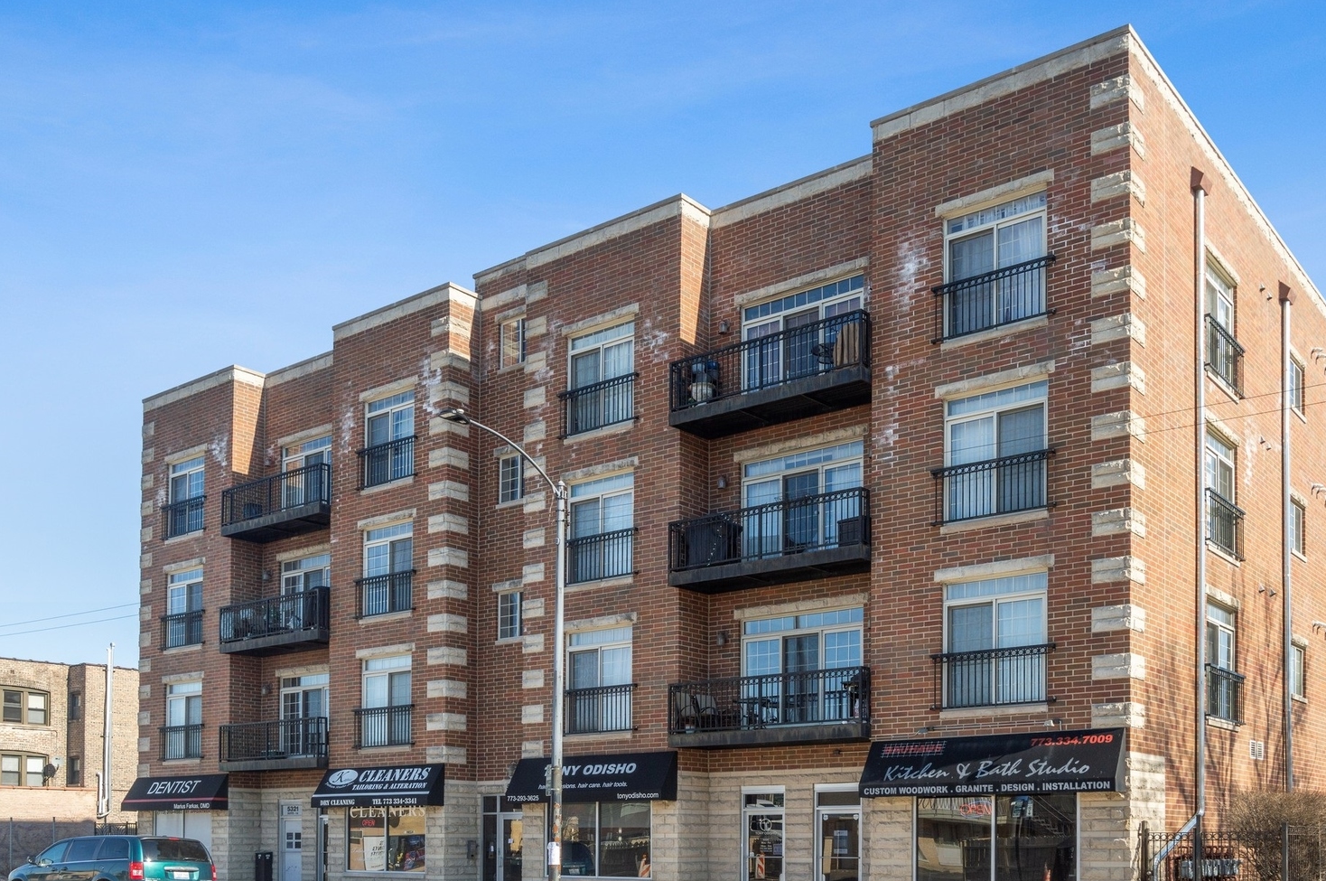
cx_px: 733
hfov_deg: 59.3
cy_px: 486
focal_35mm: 32
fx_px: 1161
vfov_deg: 41.5
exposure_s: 1/400
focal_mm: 19
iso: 200
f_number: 8
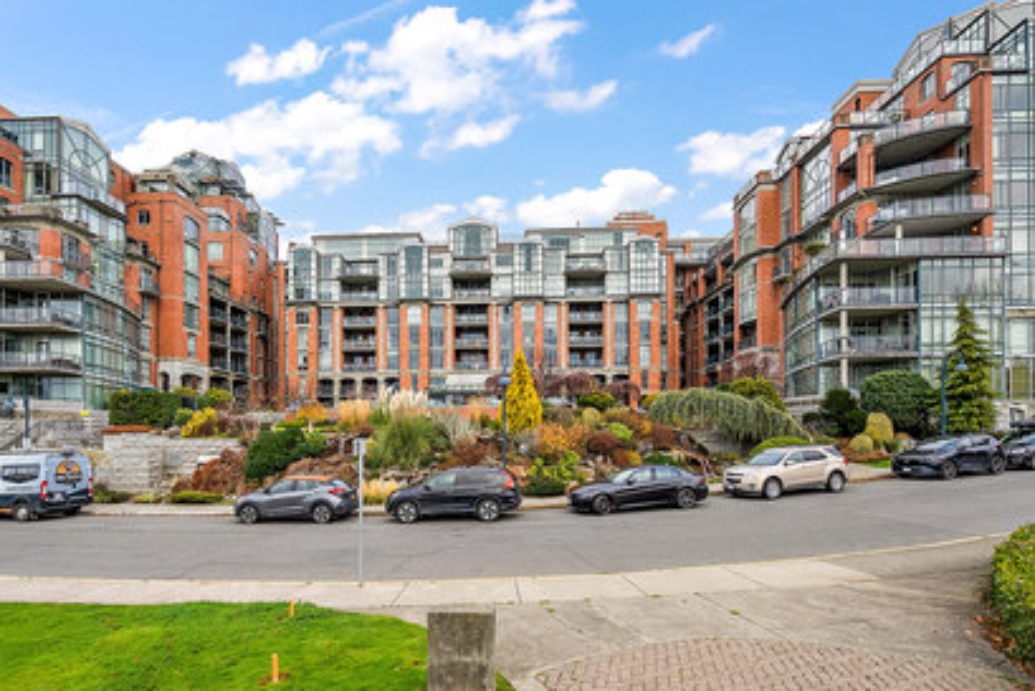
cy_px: 352
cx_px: 487
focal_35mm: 17
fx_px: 489
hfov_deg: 93.2
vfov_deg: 70.5
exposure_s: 1/250
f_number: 6.3
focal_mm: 16
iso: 400
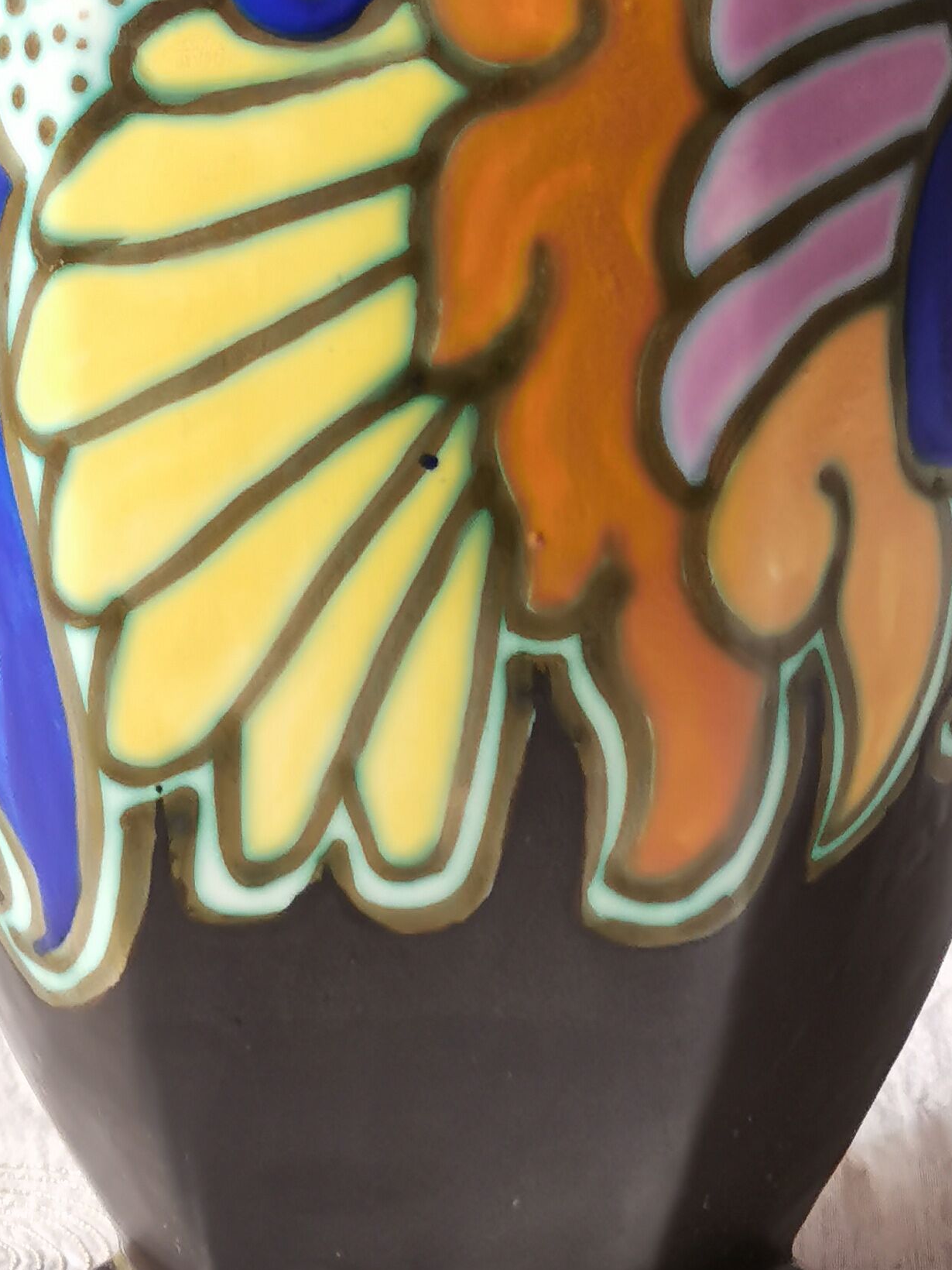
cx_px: 486
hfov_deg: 11.5
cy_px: 258
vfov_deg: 15.2
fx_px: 4730
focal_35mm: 129
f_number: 1.8
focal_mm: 5.58
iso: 125
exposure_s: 1/50
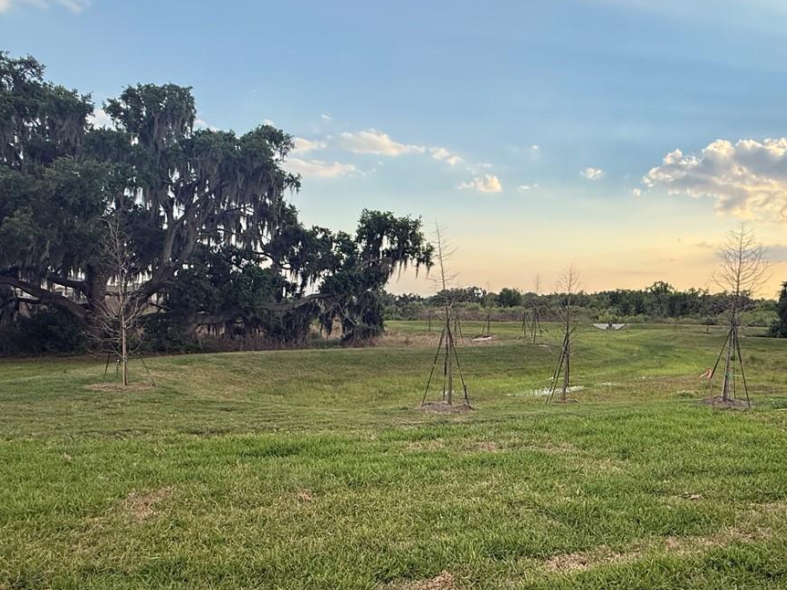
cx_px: 494
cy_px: 361
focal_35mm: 26
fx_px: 591
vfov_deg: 52.6
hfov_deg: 66.3
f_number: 2.2
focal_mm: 2.22
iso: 50
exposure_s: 1/638
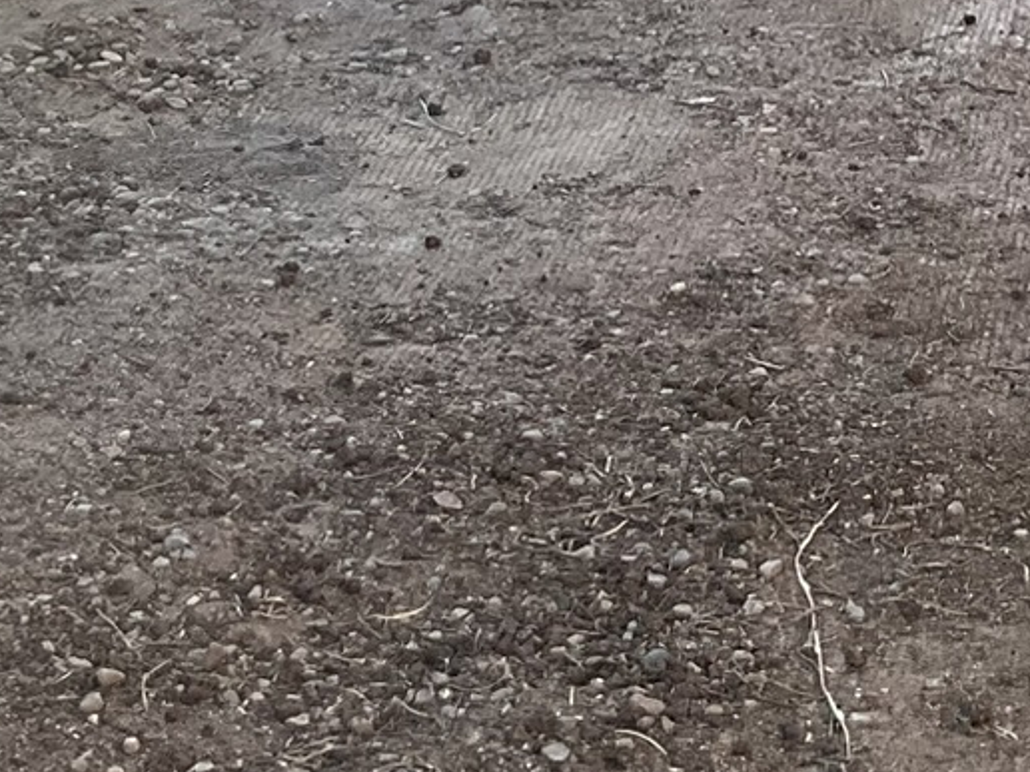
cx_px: 928
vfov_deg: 11.9
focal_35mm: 115
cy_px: -602
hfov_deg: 16.9
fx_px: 3422
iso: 25
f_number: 1.8
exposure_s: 1/454
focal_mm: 3
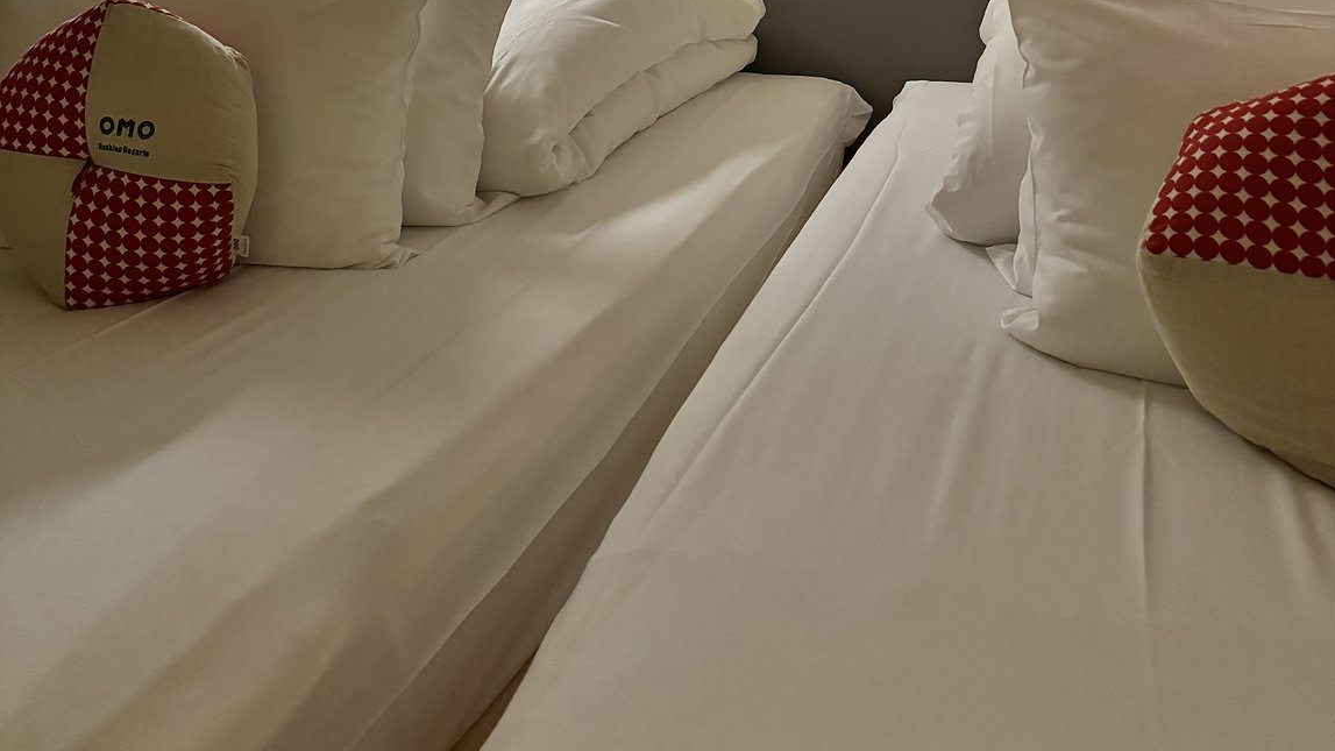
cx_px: 669
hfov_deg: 56.6
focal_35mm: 35
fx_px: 1239
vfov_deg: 30.3
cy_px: -69
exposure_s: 1/33
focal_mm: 6.76
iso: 800
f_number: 1.78
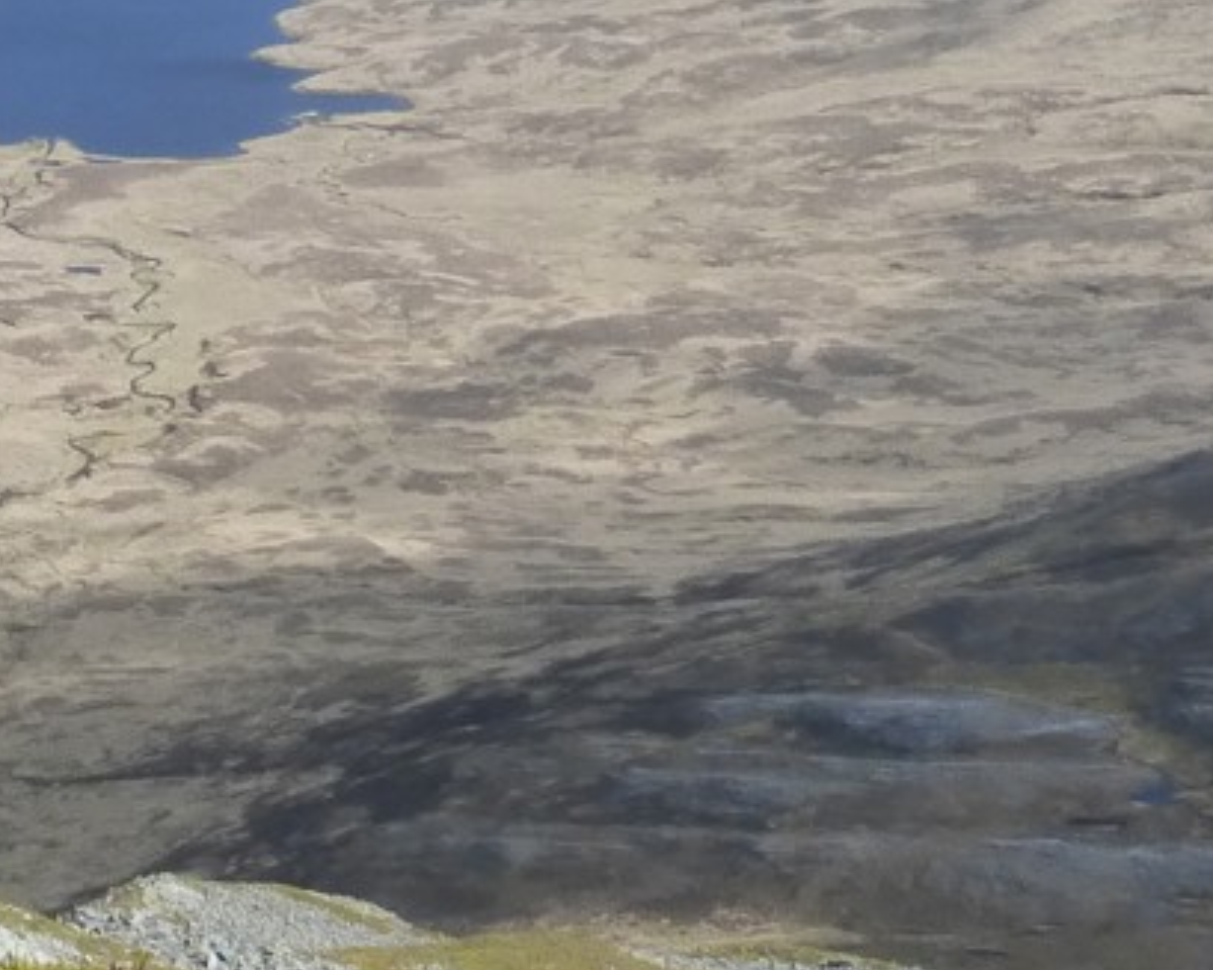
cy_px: 377
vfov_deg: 14.0
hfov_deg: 16.8
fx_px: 3948
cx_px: -225
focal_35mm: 110
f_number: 4
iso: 160
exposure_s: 1/800
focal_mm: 4.3
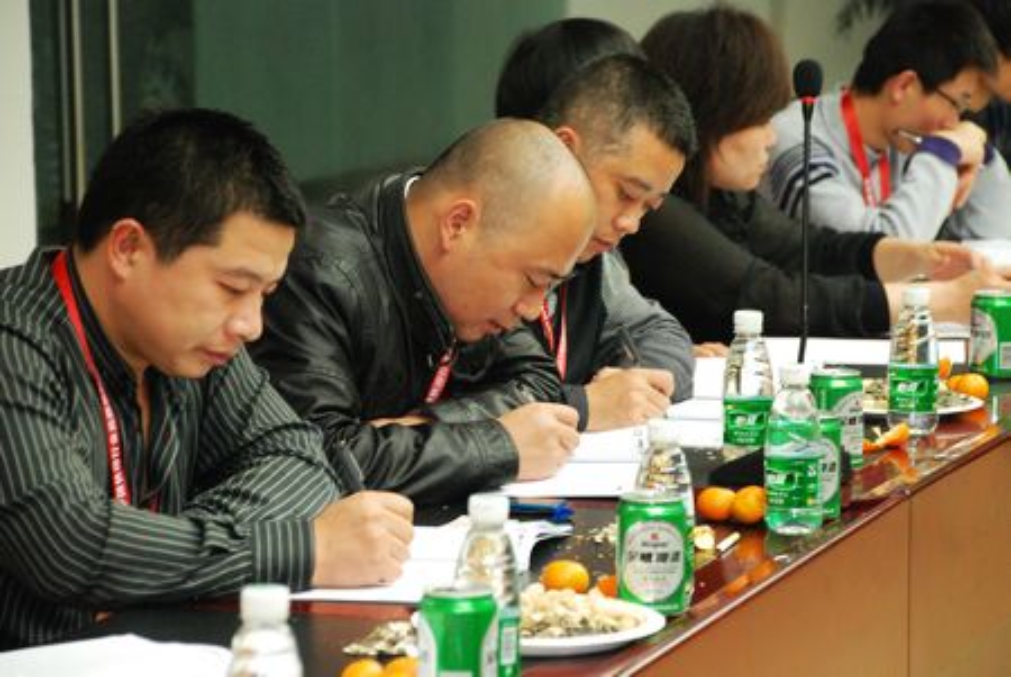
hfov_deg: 14.4
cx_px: 506
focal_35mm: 142
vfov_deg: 9.6
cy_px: 338
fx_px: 4006
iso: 1600
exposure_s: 1/60
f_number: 5.6
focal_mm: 95
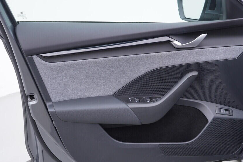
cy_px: 92
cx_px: 132
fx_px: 297
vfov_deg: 30.5
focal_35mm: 44
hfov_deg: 44.5
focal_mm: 24
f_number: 3.2
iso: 125
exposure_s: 1/50
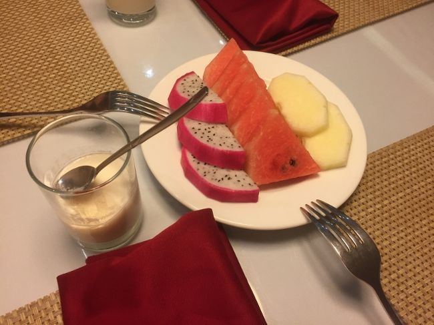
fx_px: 363
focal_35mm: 29
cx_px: 217
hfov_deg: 61.7
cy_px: 162
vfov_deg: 48.2
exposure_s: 1/33
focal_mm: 4.15
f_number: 2.2
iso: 80
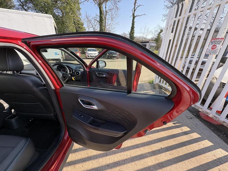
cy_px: 86
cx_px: 114
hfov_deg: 102.1
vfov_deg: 85.7
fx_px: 92
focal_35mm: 14
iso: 64
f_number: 2.2
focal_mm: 2.22
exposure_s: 1/207
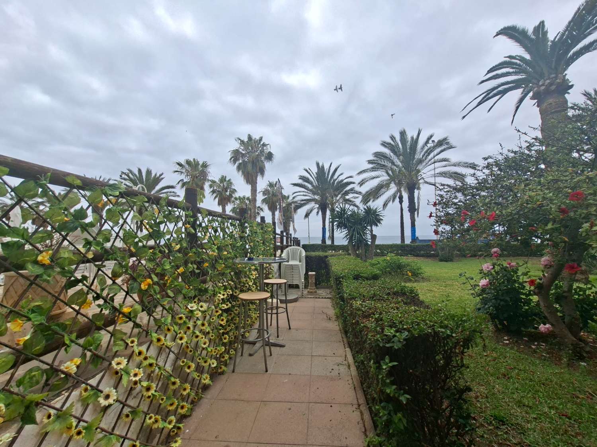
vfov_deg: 89.9
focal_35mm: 13
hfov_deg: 106.2
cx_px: 298
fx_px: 224
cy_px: 224
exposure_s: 1/1658
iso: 40
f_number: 2.2
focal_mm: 1.74
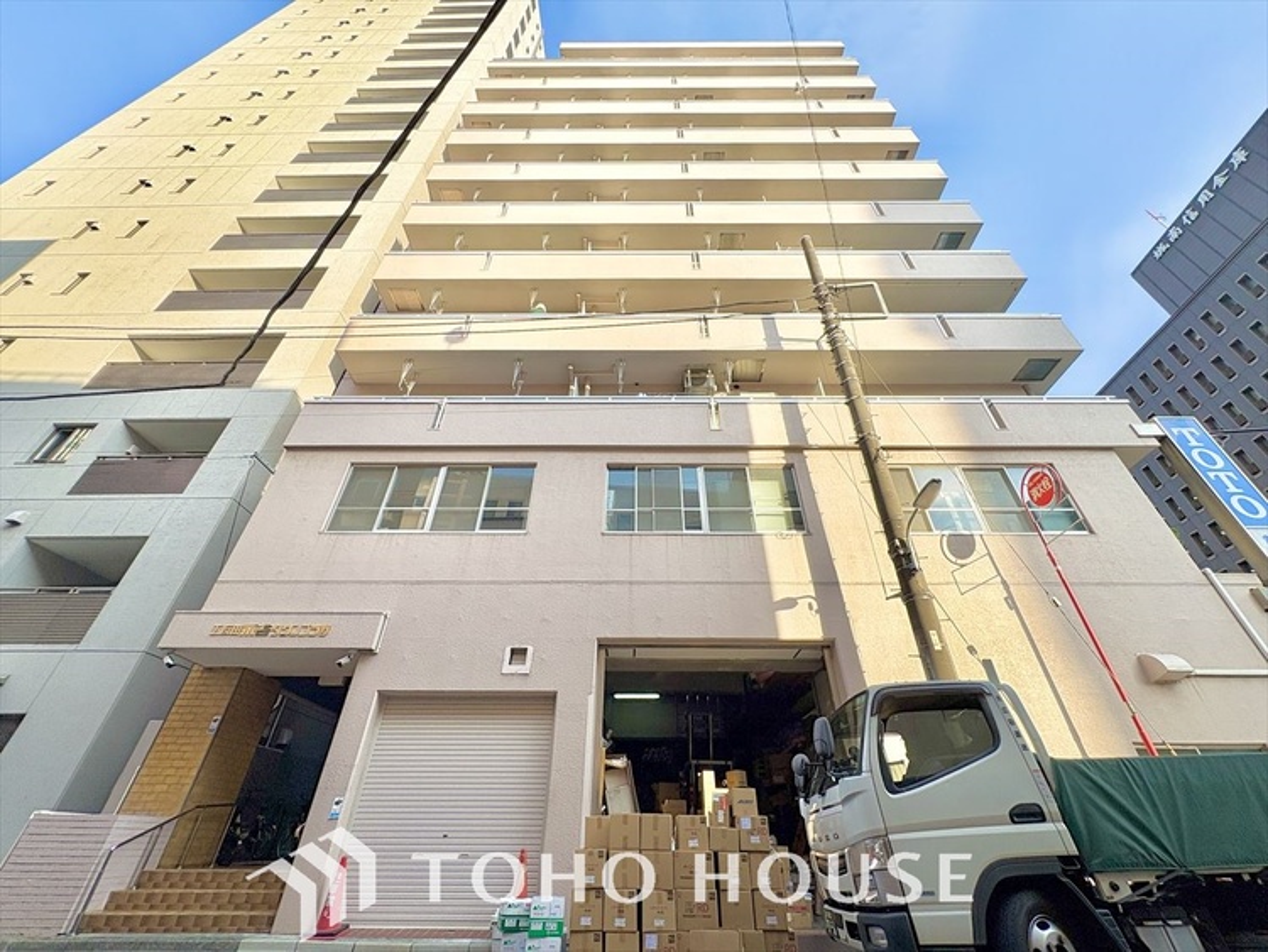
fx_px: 513
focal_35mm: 14
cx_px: 634
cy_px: 476
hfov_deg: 102.0
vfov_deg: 85.7
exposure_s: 1/796
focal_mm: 2.22
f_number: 2.2
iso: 40
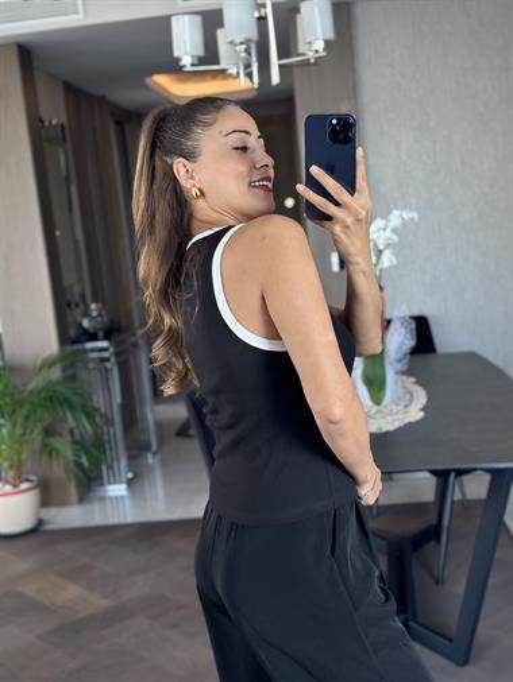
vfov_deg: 39.6
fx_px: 948
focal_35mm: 48
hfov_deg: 30.3
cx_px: 256
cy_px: 341
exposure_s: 1/60
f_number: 1.78
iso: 125
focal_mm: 6.86
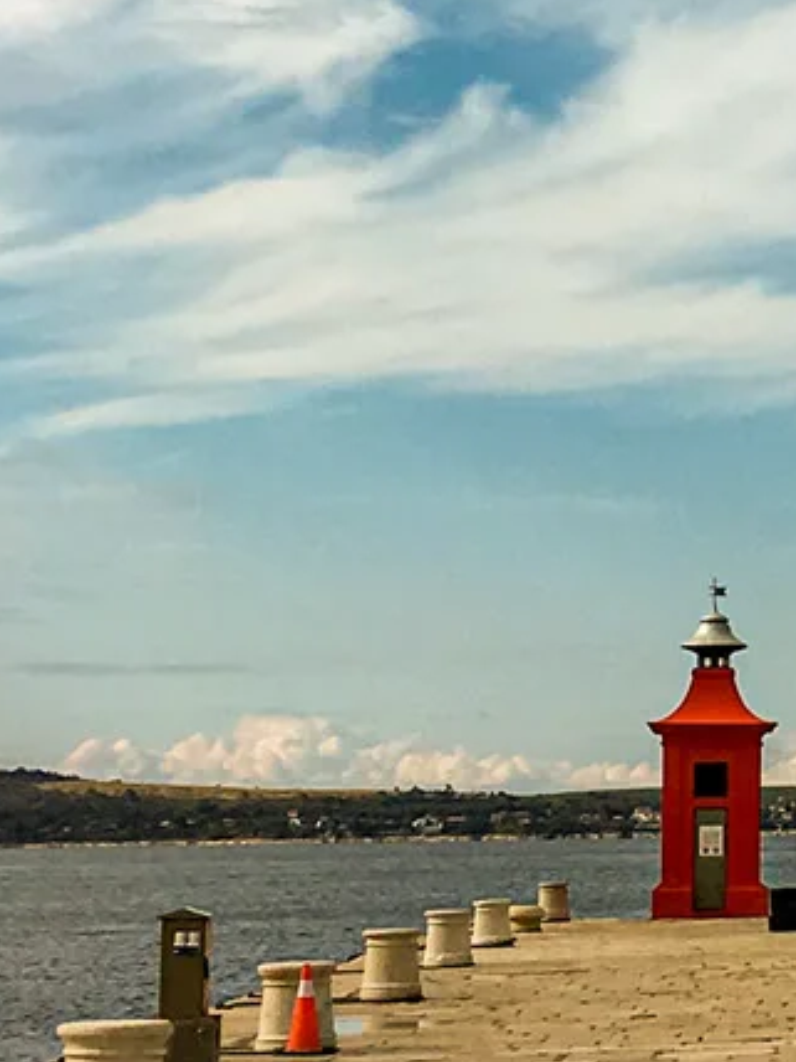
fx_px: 3986
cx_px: 1294
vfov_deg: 15.0
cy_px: 134
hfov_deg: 10.9
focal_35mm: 130
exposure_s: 1/2200
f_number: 2.2
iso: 25
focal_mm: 4.15
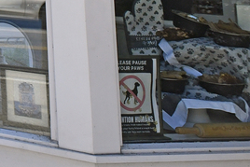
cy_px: -165
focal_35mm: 95
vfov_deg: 12.7
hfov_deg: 15.1
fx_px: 660
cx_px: -314
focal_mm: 17
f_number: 11
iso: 640
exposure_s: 1/500
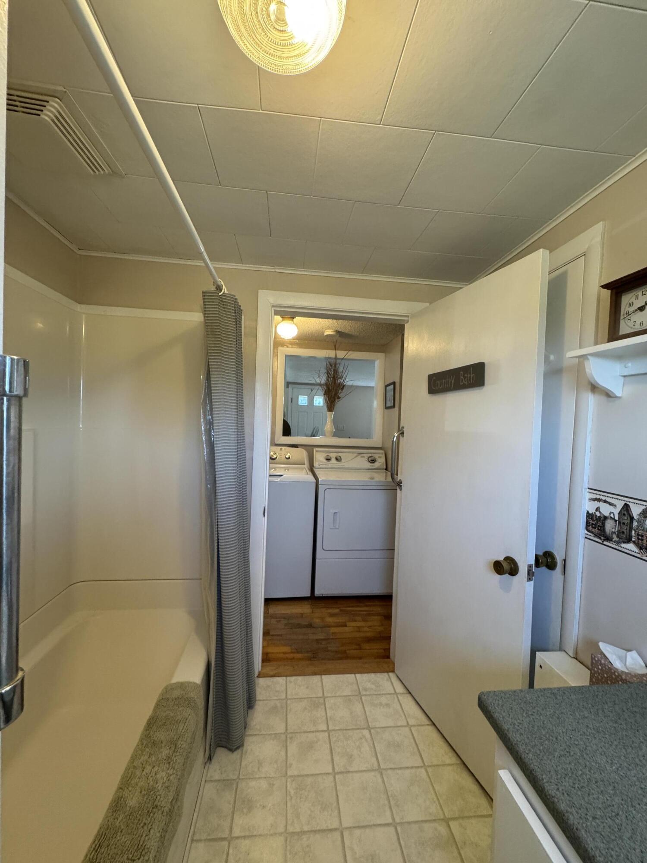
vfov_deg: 102.1
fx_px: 349
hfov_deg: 85.7
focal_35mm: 14
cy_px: 432
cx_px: 324
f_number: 2.2
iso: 250
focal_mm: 2.22
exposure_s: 1/120
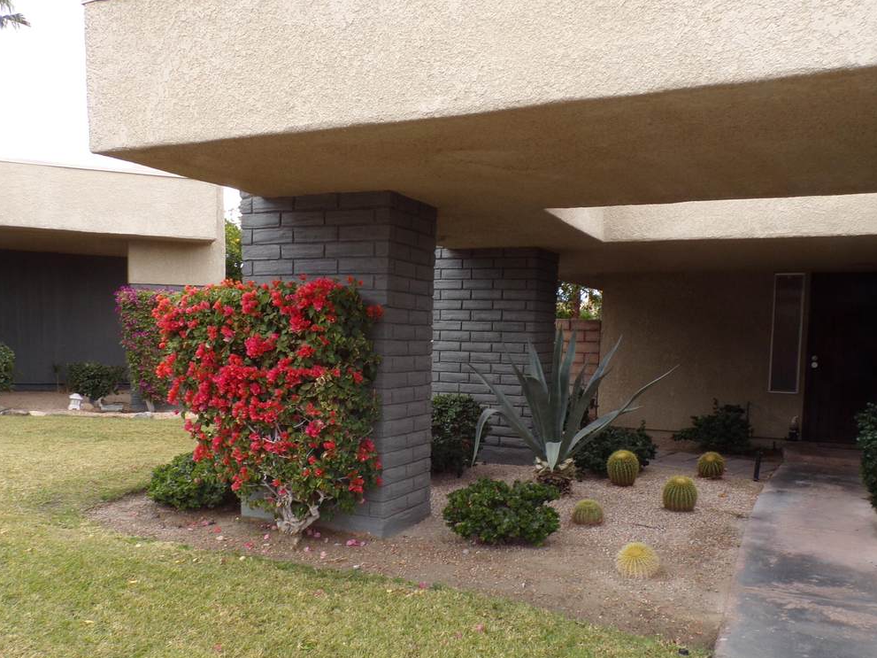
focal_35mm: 31
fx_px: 785
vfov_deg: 45.2
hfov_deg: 58.3
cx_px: 462
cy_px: 394
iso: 80
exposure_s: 1/85
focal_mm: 4.3
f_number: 5.8
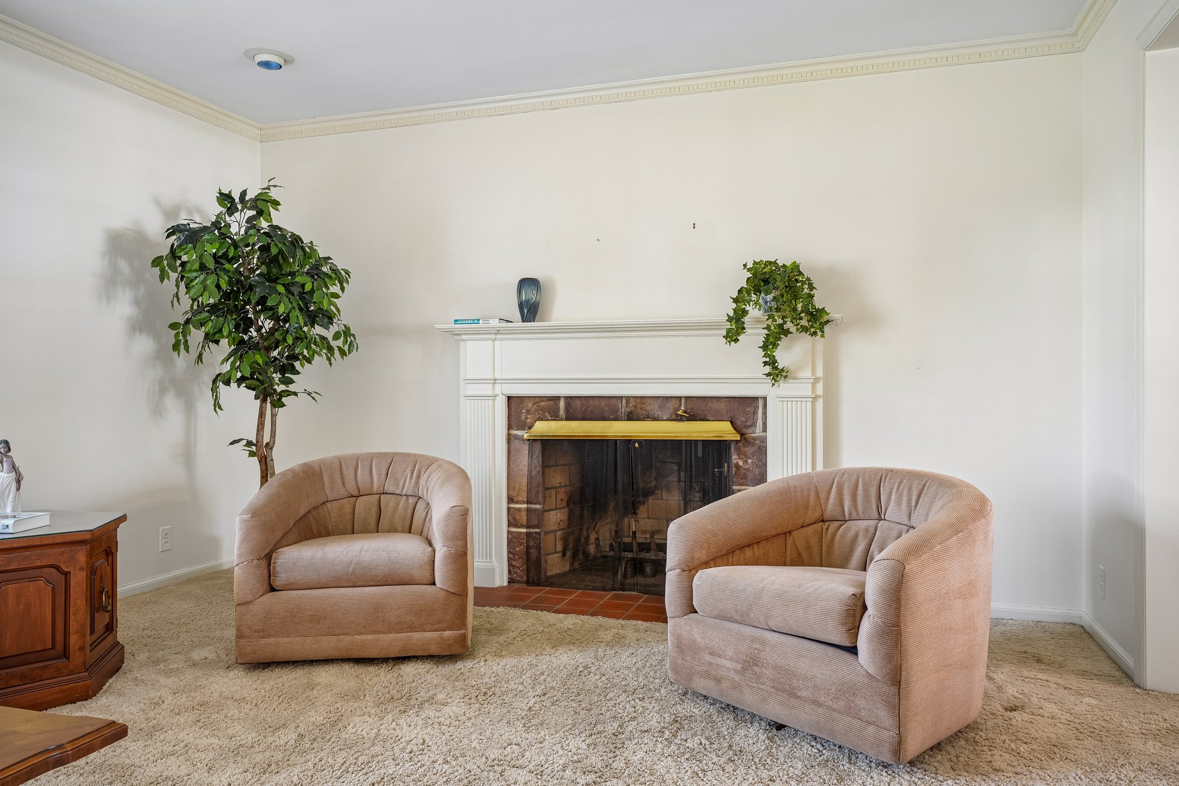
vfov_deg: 53.1
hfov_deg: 73.7
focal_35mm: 24
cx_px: 590
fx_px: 786
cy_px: 393
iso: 200
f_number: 8
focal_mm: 24
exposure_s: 1/8
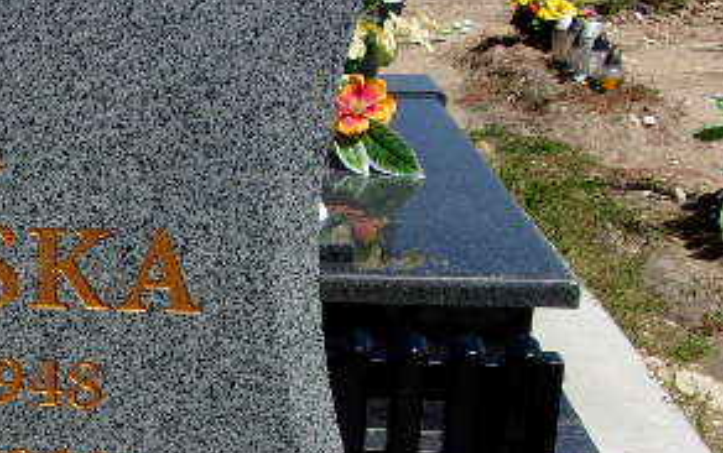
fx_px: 1282
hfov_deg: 28.9
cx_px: -50
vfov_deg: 19.9
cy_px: 327
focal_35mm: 65
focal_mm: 5.1
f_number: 10.8
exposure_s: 1/160
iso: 80
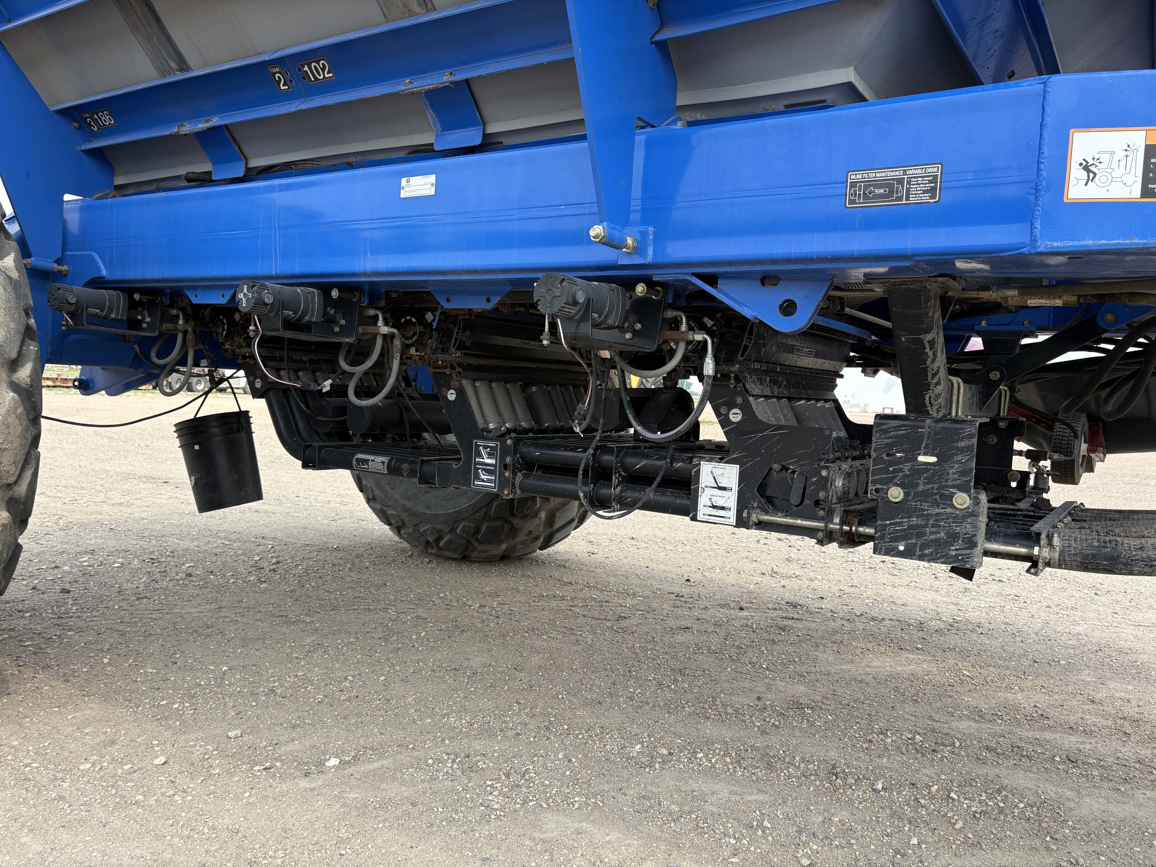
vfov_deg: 53.1
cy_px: 434
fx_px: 868
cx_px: 578
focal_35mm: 26
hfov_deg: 67.3
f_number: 1.6
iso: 50
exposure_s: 1/861
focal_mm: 5.96
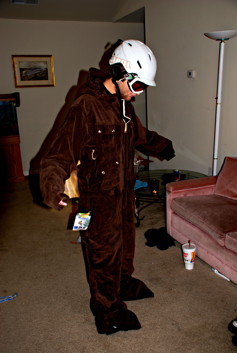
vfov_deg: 53.1
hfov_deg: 37.0
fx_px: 354
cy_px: 176
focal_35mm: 36
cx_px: 118
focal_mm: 24
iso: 100
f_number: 4
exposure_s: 1/60
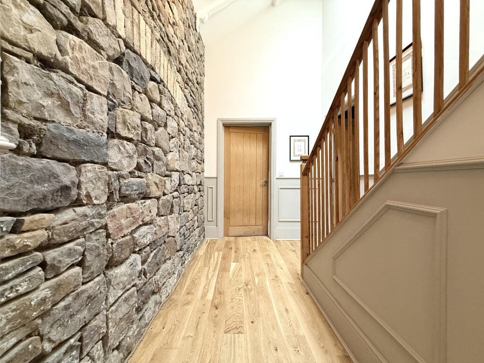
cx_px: 242
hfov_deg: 102.1
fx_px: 196
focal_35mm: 14
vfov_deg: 85.7
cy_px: 182
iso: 320
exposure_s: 1/60
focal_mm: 2.22
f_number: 2.2
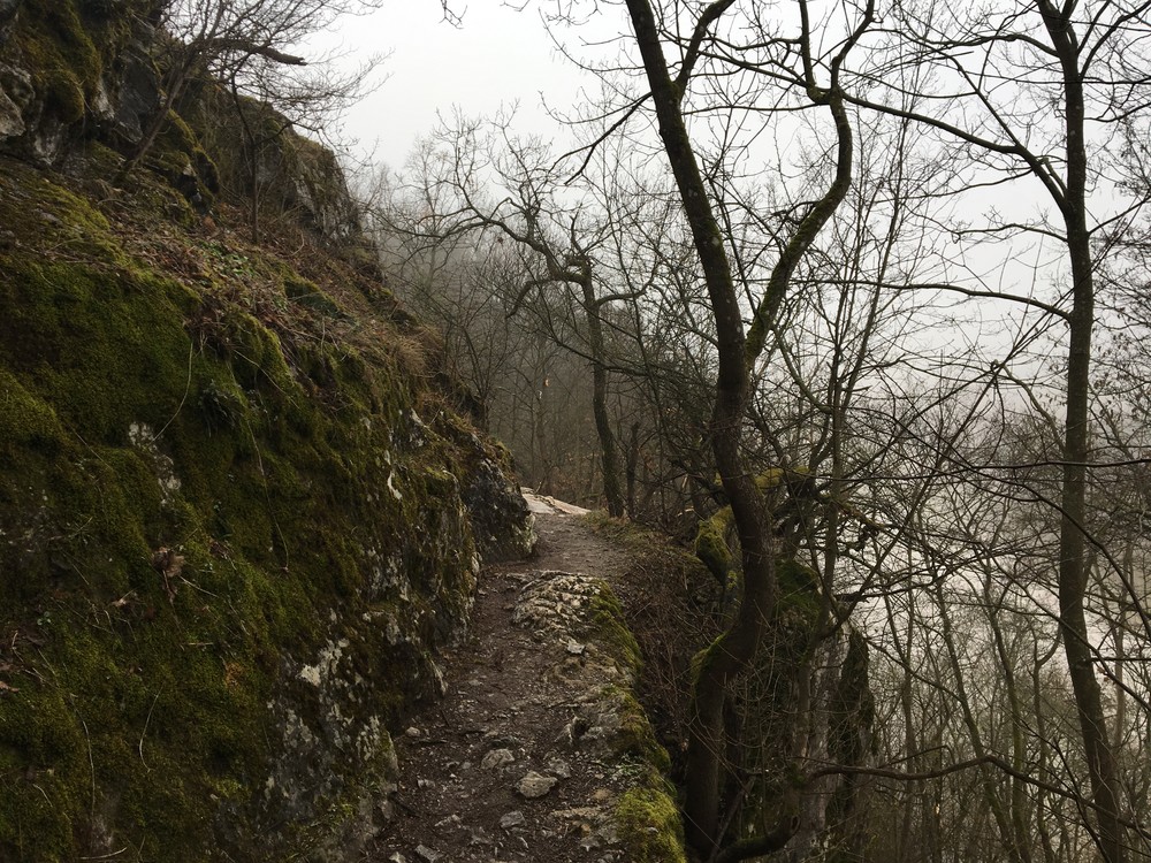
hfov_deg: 61.7
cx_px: 576
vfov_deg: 48.2
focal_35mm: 29
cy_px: 432
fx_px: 964
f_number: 2.2
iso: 25
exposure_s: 1/204
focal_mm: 4.15
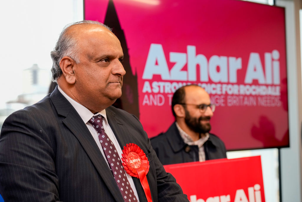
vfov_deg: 19.5
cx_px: 151
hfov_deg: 28.8
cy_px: 101
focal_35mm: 70
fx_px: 587
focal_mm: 70
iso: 1000
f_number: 4
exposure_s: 1/200
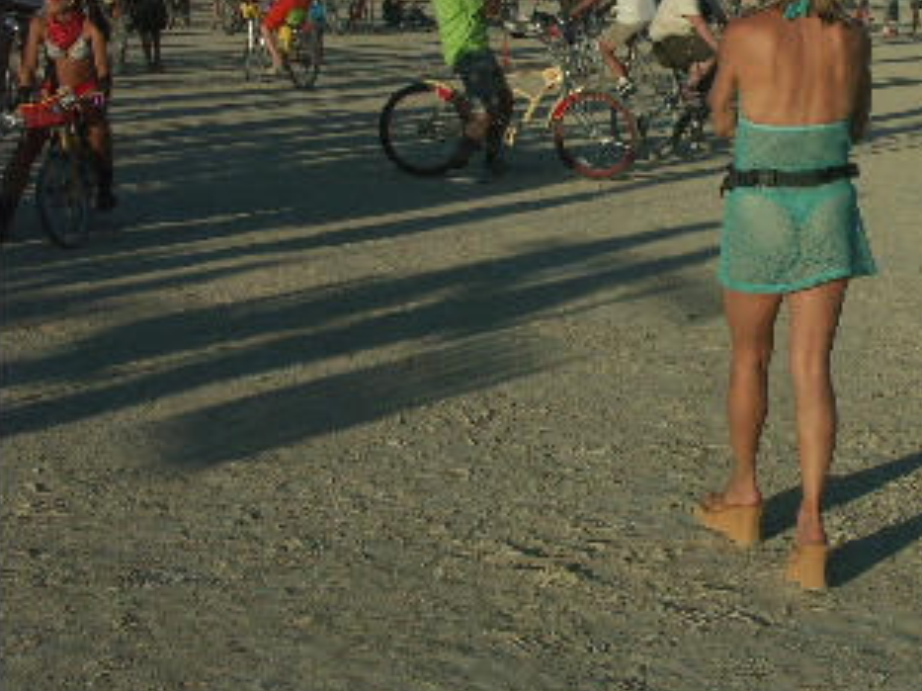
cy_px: 160
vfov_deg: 17.4
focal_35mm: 84
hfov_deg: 22.8
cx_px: 784
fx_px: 2236
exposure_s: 1/500
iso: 100
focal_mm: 12.64
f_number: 9
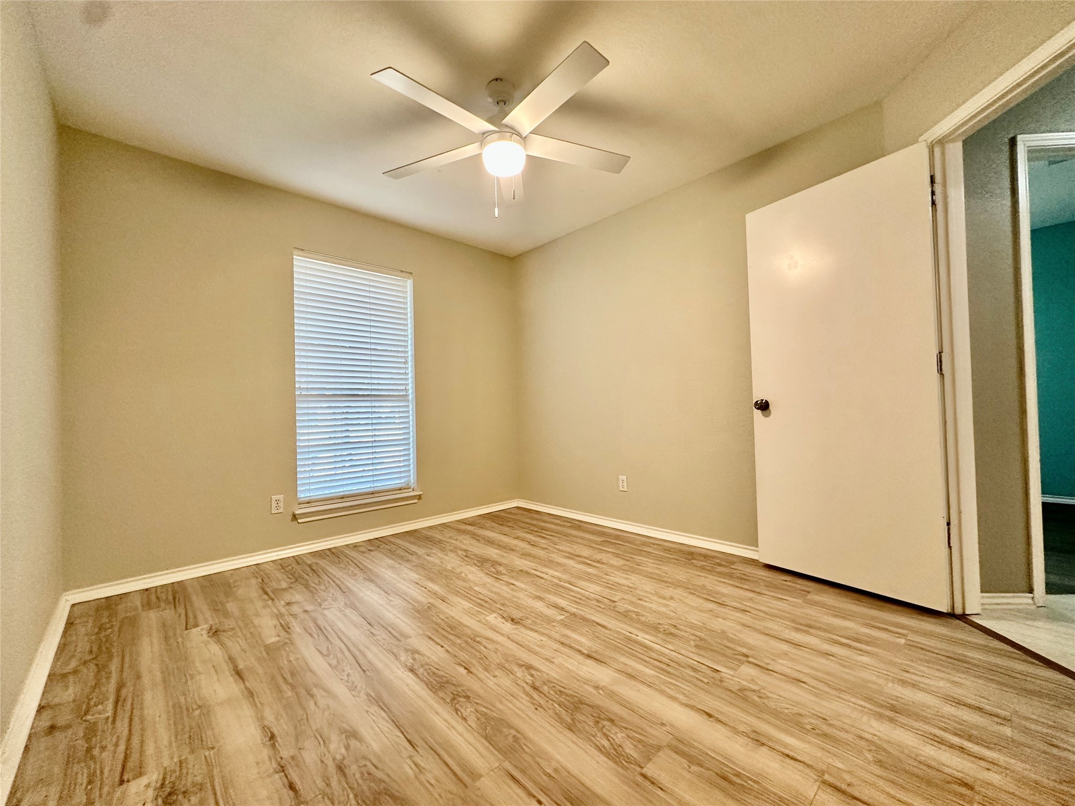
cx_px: 538
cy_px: 403
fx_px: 435
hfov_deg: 102.1
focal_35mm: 14
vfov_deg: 85.7
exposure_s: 1/60
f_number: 2.2
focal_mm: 2.22
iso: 200
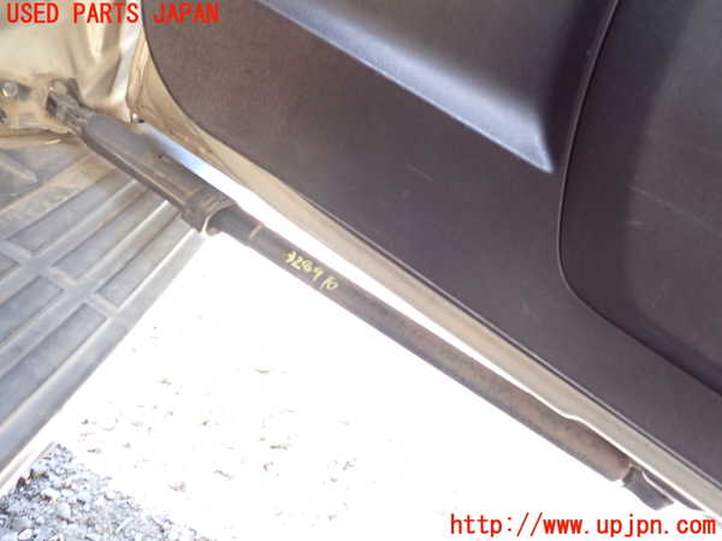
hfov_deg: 60.0
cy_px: 270
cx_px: 361
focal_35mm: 30
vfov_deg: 46.8
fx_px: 626
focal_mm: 5.4
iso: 320
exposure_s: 1/30
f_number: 2.3
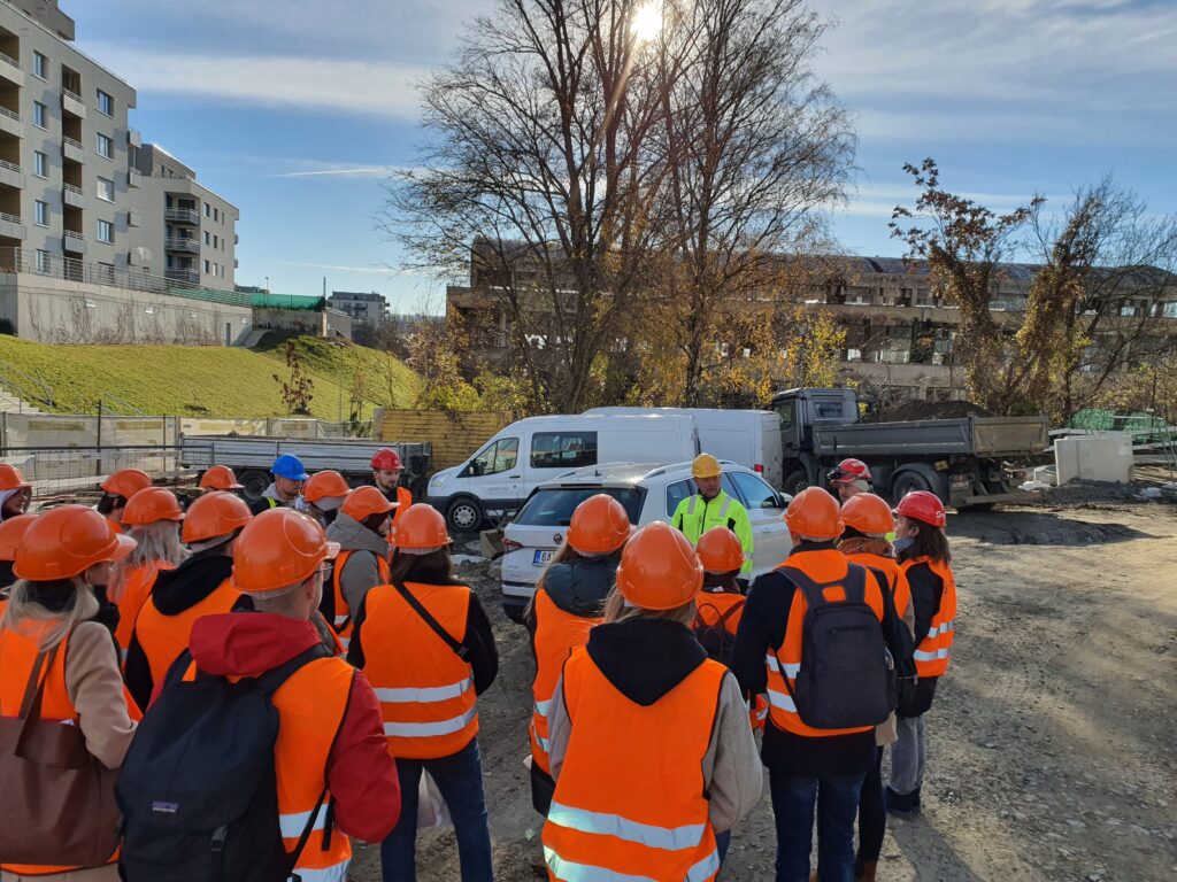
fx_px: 884
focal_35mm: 26
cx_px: 588
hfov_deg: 67.3
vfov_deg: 53.1
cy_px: 441
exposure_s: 1/1708
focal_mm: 4.3
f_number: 2.4
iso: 50
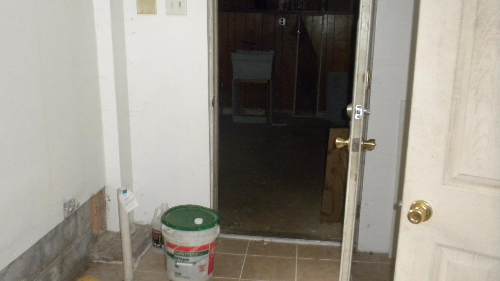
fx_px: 557
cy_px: 158
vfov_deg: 28.3
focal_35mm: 42
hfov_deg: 48.4
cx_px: 244
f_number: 3.5
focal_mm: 6.6
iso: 400
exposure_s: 1/30
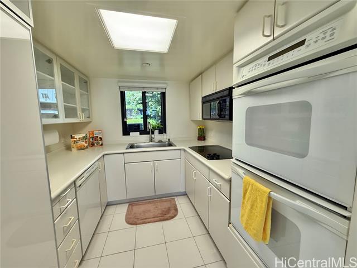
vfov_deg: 85.7
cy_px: 134
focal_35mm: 14
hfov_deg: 102.1
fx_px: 144
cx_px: 178
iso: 125
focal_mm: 2.22
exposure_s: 1/120
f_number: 2.2
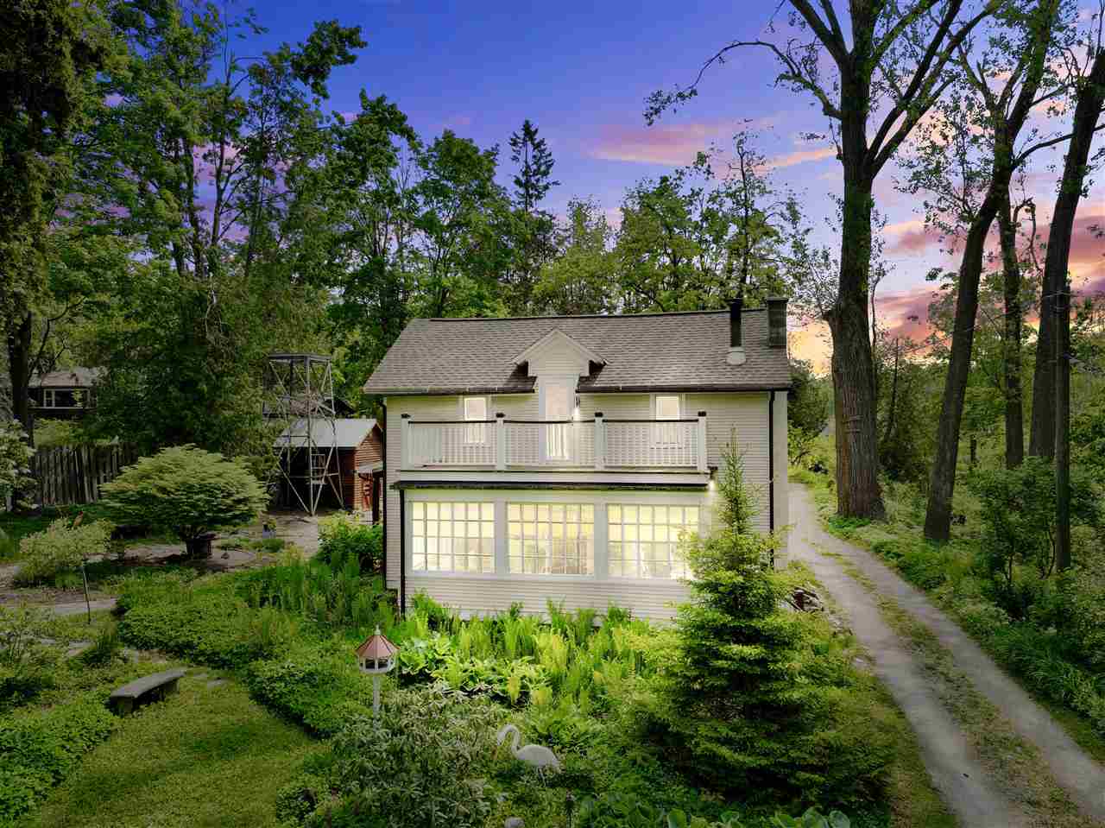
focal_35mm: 24
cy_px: 414
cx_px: 552
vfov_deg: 56.8
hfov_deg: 71.6
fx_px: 766
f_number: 4.5
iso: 100
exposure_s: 1/400
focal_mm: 12.29
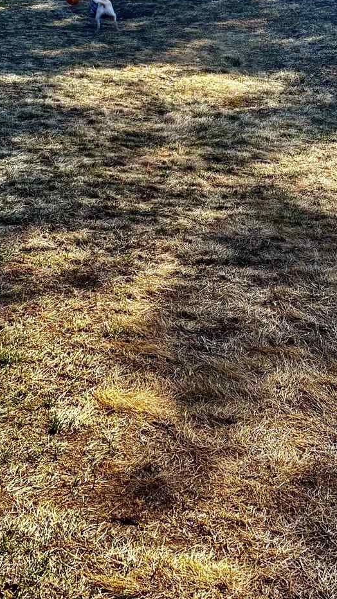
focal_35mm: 70
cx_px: 166
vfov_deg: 29.9
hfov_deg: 17.2
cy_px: 188
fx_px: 1112
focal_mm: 5.96
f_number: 1.6
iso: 50
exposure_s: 1/1016
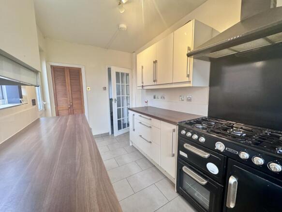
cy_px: 106
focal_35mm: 14
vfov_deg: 85.7
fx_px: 114
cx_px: 141
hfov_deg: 102.1
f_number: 2.2
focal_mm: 2.22
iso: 400
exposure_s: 1/50
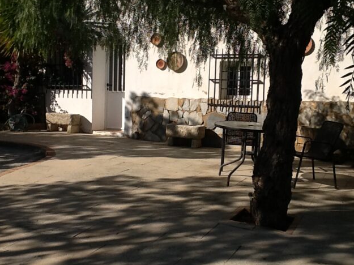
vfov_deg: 32.2
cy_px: 130
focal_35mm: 45
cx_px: 177
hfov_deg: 42.1
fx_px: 460
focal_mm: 2.03
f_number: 2.4
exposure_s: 1/2433
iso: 40
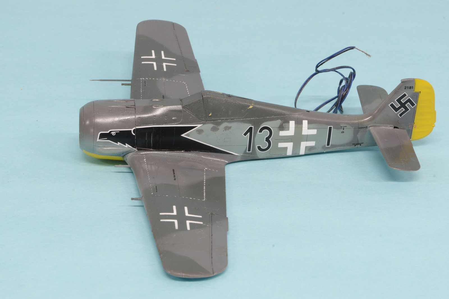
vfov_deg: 13.4
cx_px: 224
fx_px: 1271
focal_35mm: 102
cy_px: 150
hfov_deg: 20.0
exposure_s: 2
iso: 100
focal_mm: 68
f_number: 22
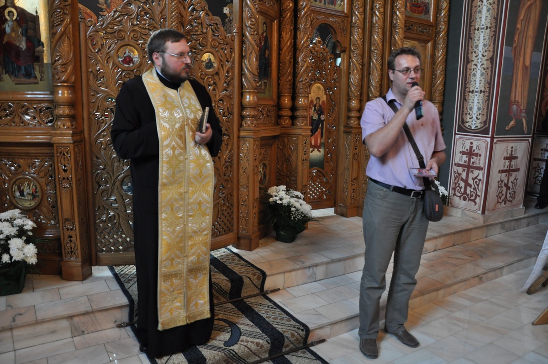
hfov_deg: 67.4
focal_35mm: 27
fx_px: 410
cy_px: 182
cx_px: 274
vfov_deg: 47.8
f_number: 4
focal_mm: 18
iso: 1000
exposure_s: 1/40
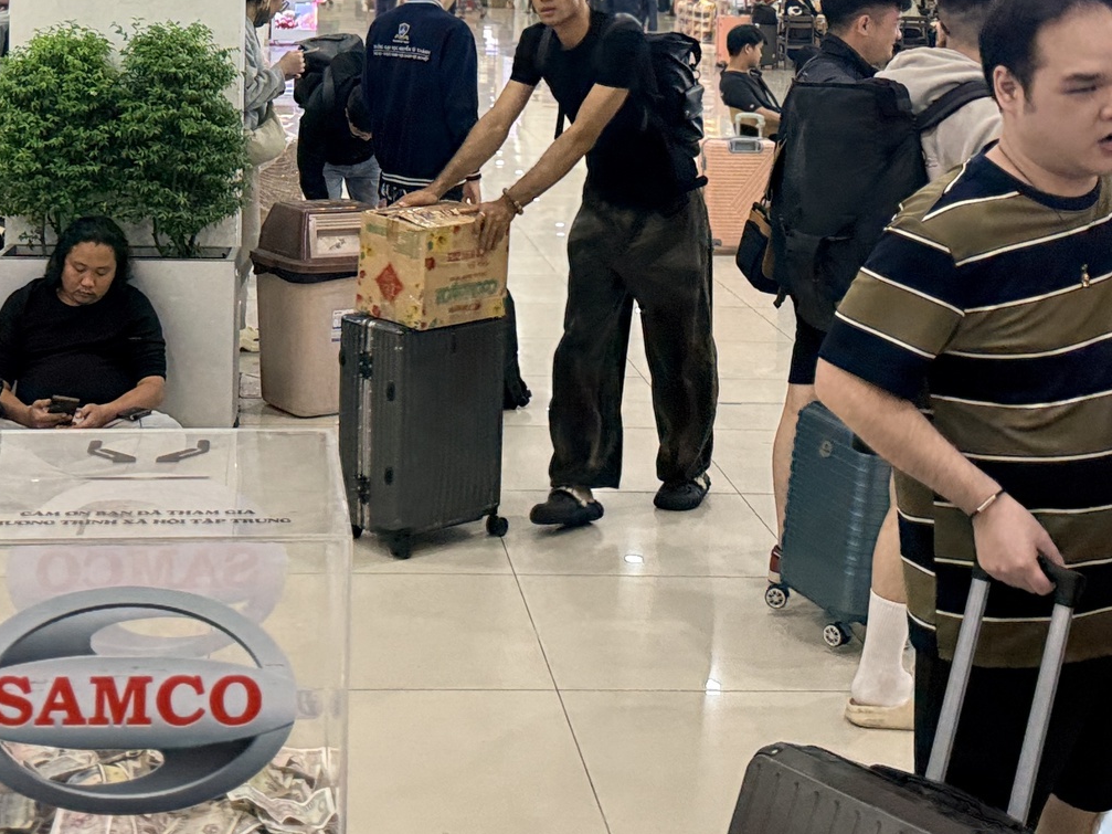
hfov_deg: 31.5
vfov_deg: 22.9
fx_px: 1959
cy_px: -28
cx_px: 388
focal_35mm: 61
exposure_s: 1/100
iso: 320
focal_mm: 6.76
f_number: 1.78
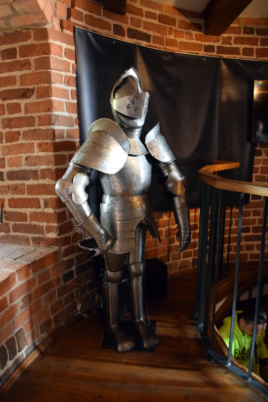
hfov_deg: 48.0
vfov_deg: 67.4
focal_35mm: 27
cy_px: 201
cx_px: 134
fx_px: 301
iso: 6400
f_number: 3.5
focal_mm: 18
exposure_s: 1/30
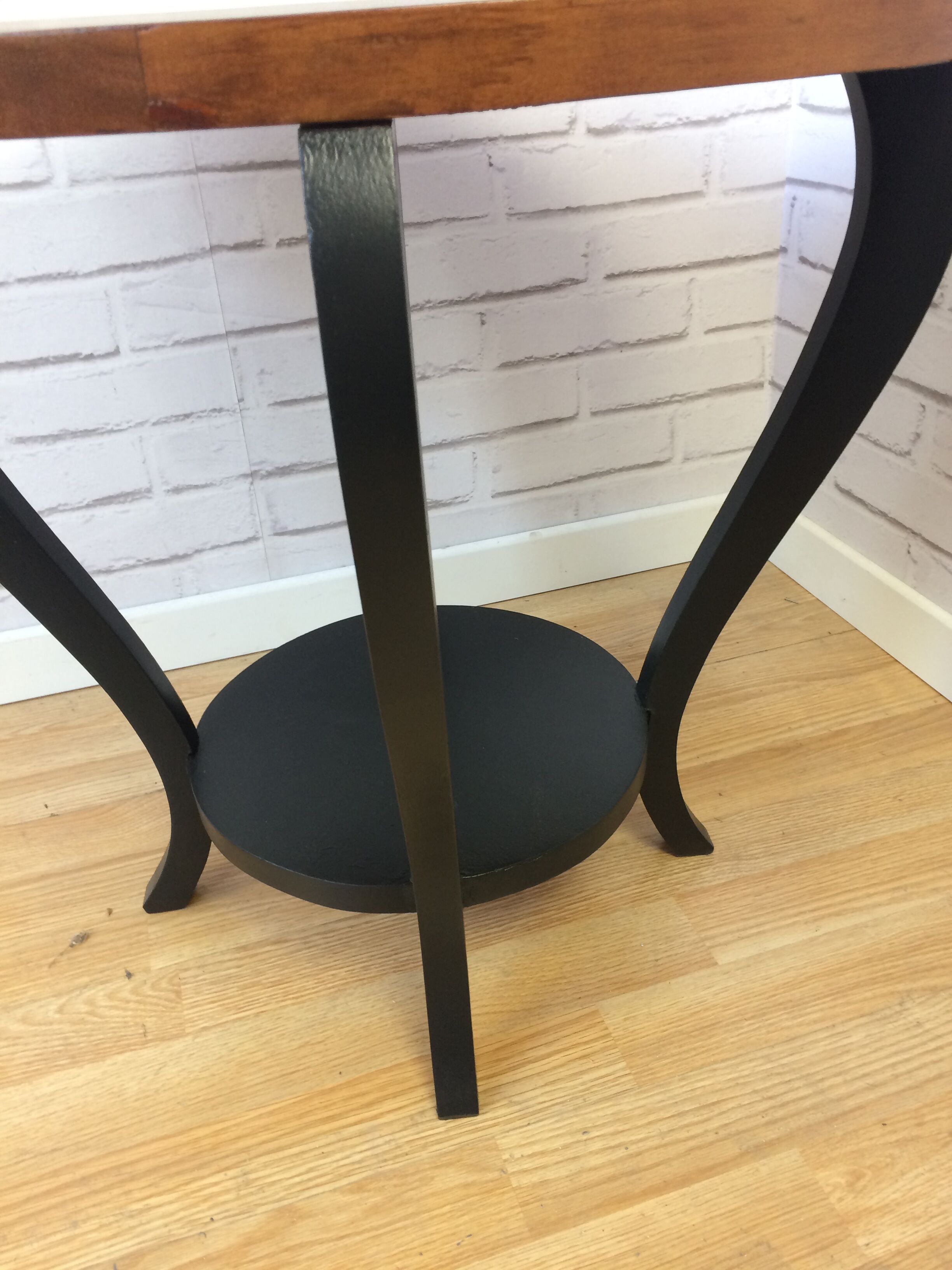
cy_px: 635
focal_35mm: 29
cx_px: 476
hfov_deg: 48.2
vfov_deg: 61.7
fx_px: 1063
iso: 100
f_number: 2.2
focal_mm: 4.15
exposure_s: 1/33
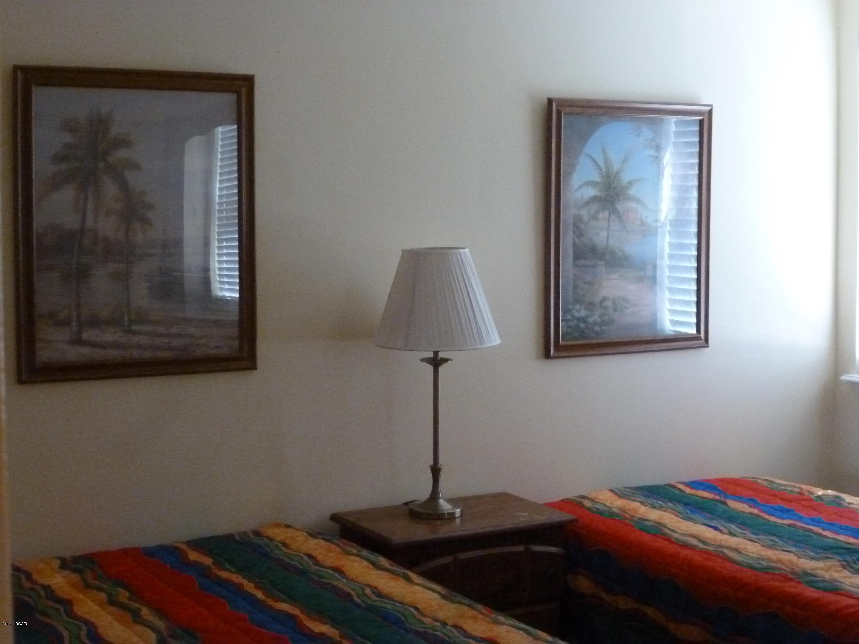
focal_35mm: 57
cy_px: 322
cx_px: 430
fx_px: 1414
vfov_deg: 25.7
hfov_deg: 33.8
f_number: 4.4
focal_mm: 10.1
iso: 800
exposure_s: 1/40
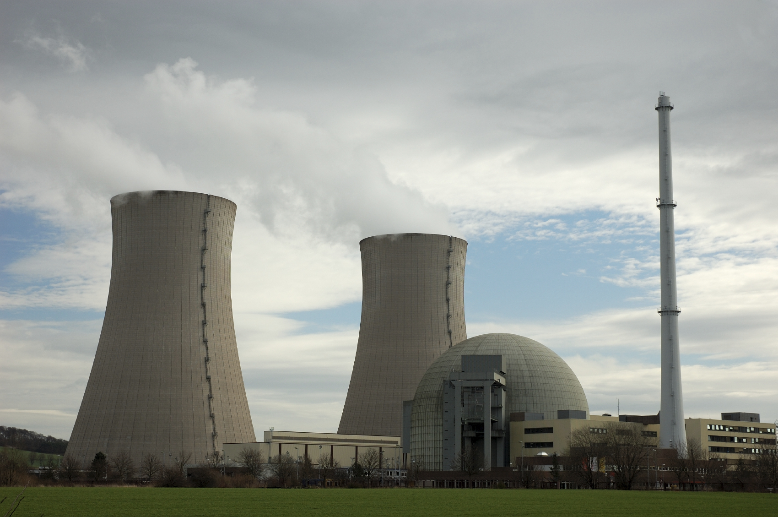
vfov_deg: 22.6
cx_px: 389
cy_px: 258
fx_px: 1295
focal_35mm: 60
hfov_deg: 33.4
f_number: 7.1
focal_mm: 40
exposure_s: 1/200
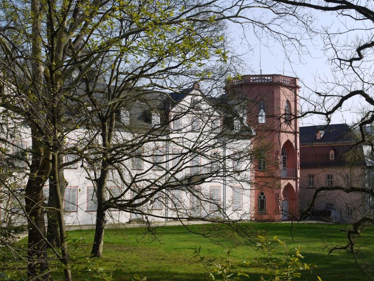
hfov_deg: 38.9
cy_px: 142
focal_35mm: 49
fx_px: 529
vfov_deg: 29.7
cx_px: 190
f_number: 8
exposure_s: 1/250
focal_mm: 24
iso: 100
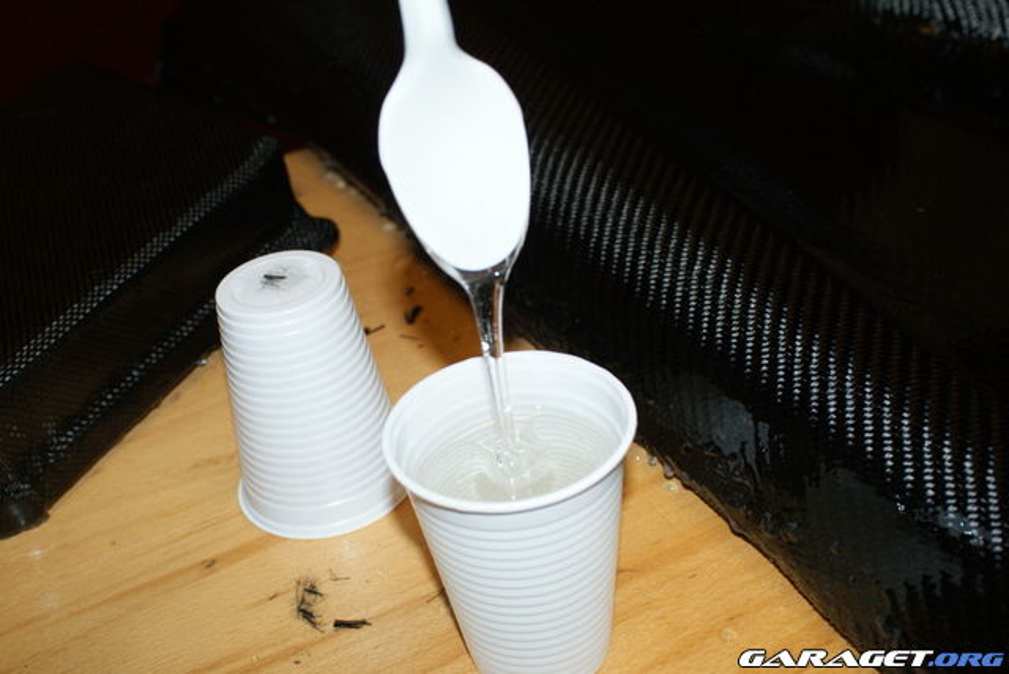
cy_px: 337
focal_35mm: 42
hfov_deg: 46.4
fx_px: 1178
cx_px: 504
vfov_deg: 32.0
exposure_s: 1/60
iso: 400
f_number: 5.6
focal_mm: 28
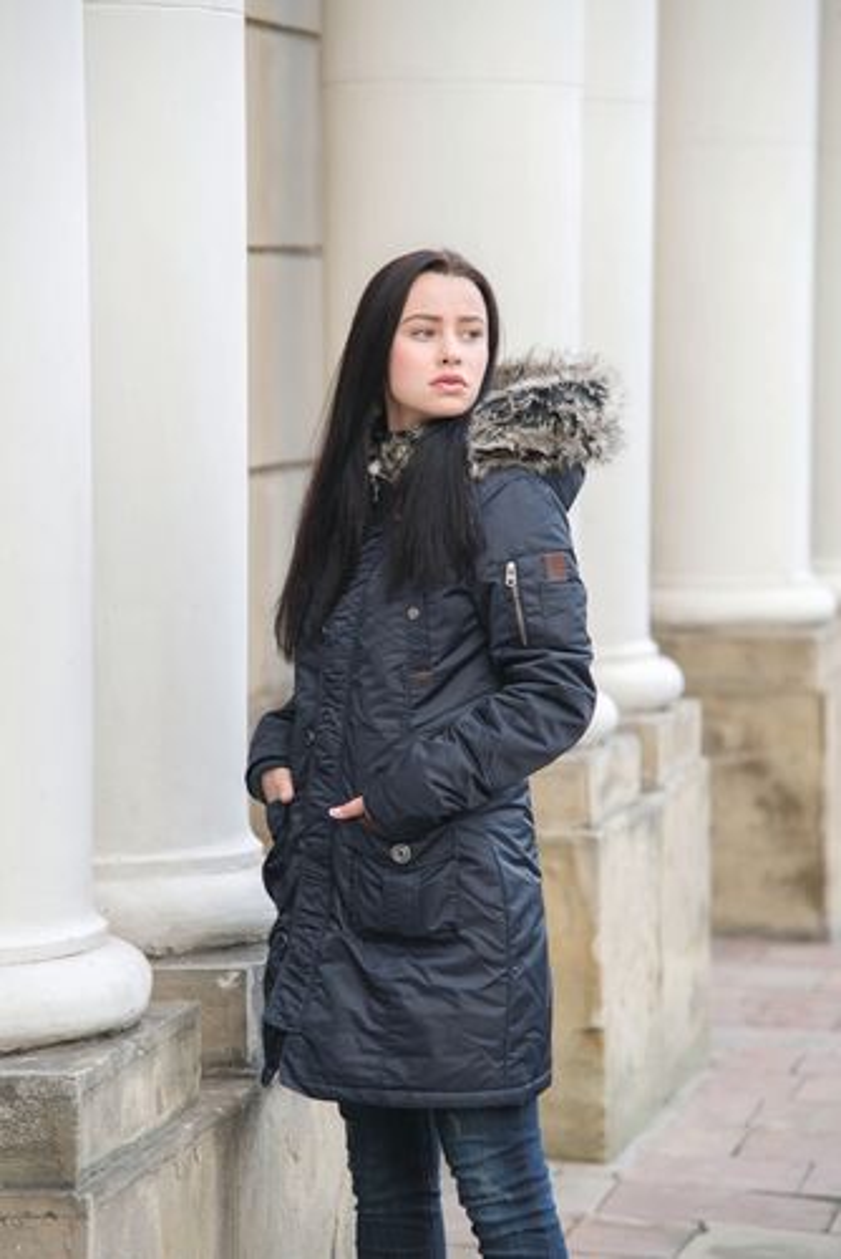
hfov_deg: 8.6
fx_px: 5598
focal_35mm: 160
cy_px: 630
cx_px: 420
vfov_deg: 12.8
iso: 1000
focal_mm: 160
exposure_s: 1/320
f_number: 5.6
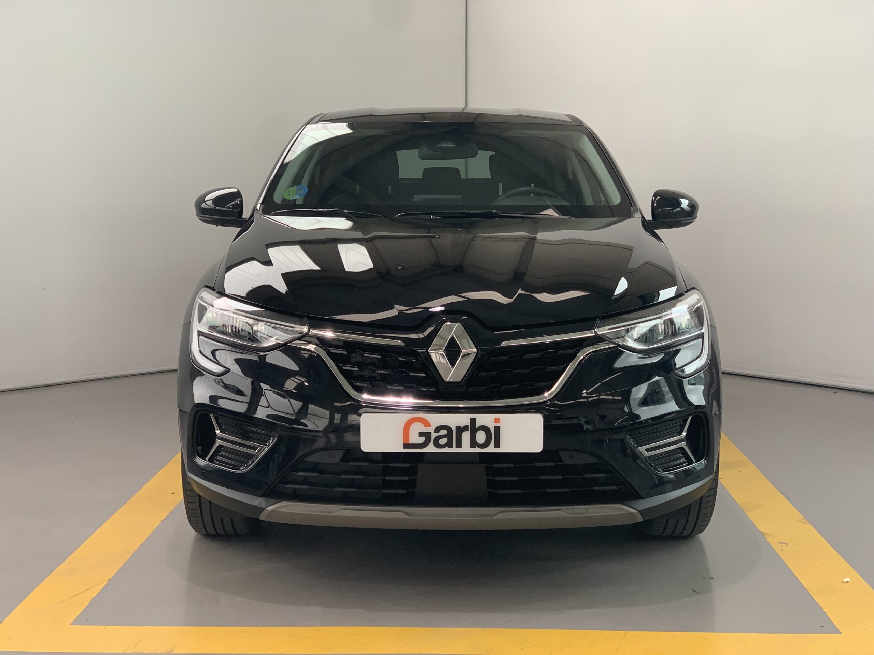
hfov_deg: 36.8
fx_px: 1313
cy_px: 328
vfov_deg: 28.0
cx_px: 437
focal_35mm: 52
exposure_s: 1/122
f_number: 2.4
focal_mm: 6
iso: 125
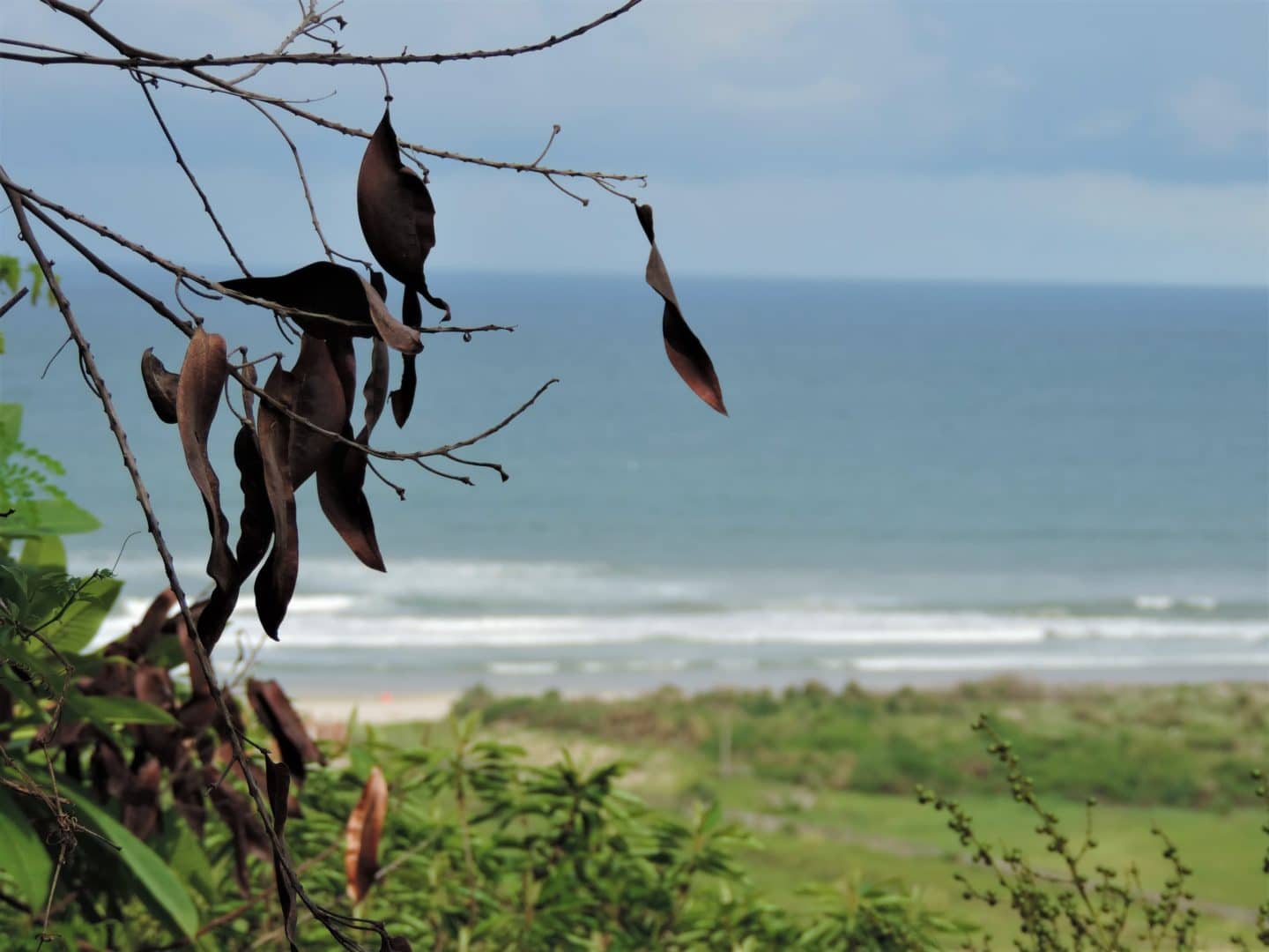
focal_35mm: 170
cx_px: 634
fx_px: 6232
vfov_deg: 8.7
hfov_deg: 11.6
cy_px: 476
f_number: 4.5
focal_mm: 30.3
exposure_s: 1/400
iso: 80
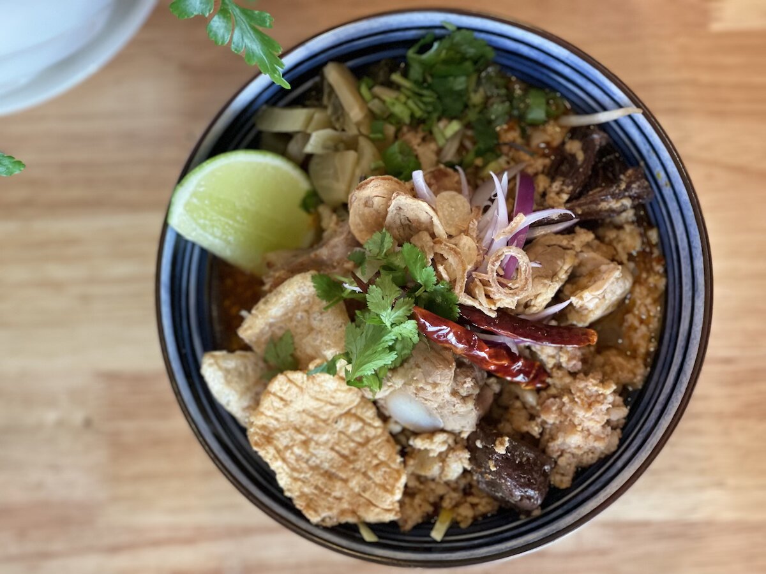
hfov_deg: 30.3
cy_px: 287
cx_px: 383
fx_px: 1416
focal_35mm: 64
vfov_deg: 22.9
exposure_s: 1/40
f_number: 2.2
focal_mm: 7.5
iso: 250
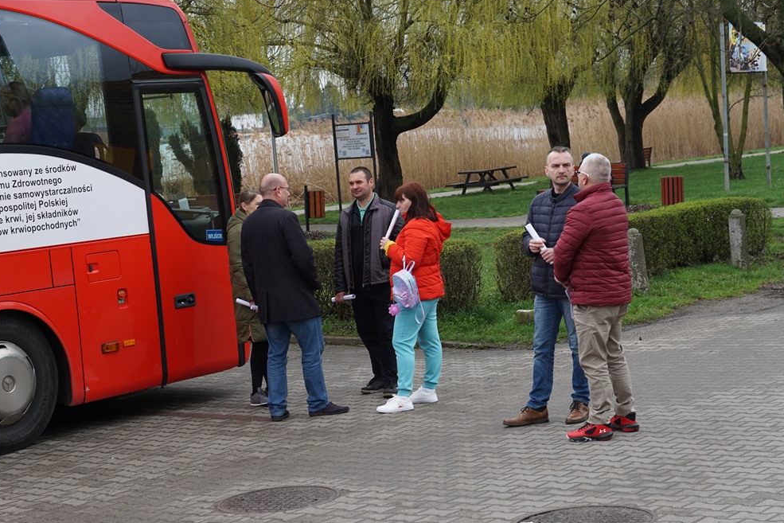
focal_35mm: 78
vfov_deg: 17.5
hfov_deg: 26.0
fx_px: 1699
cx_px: 383
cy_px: 266
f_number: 4
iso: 100
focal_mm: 50
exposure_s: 1/200
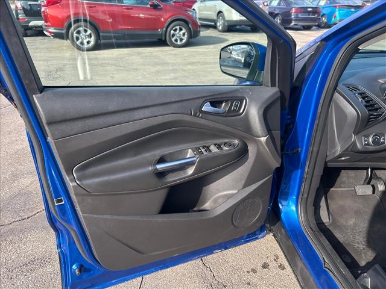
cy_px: 144
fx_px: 290
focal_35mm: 26
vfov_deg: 53.1
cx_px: 193
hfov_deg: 67.3
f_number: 1.5
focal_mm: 5.7
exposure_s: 1/687
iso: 50
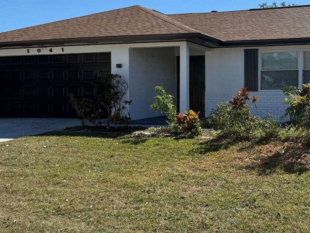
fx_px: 439
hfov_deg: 37.7
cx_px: 243
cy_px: 97
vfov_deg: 29.6
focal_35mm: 49
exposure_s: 1/4975
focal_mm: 6.76
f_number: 1.78
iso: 80
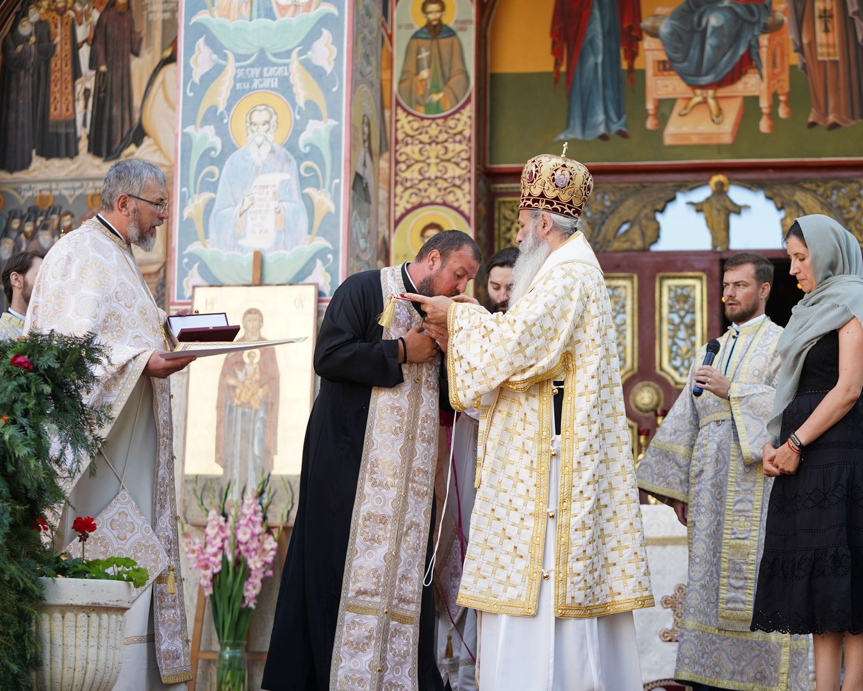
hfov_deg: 24.1
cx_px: 517
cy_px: 346
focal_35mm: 79
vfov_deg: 19.4
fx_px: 2018
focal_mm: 70
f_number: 2.8
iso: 160
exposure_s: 1/320
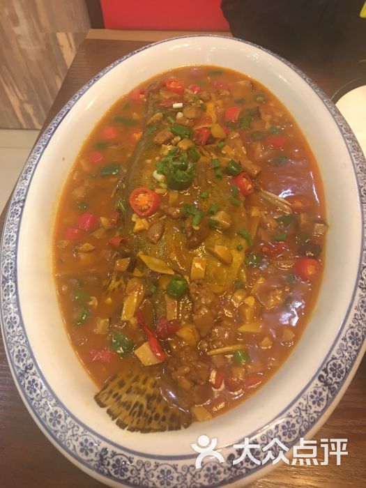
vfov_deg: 61.7
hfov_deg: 48.2
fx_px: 409
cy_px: 244
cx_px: 183
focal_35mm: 29
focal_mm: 4.15
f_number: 2.2
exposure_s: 1/4
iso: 100
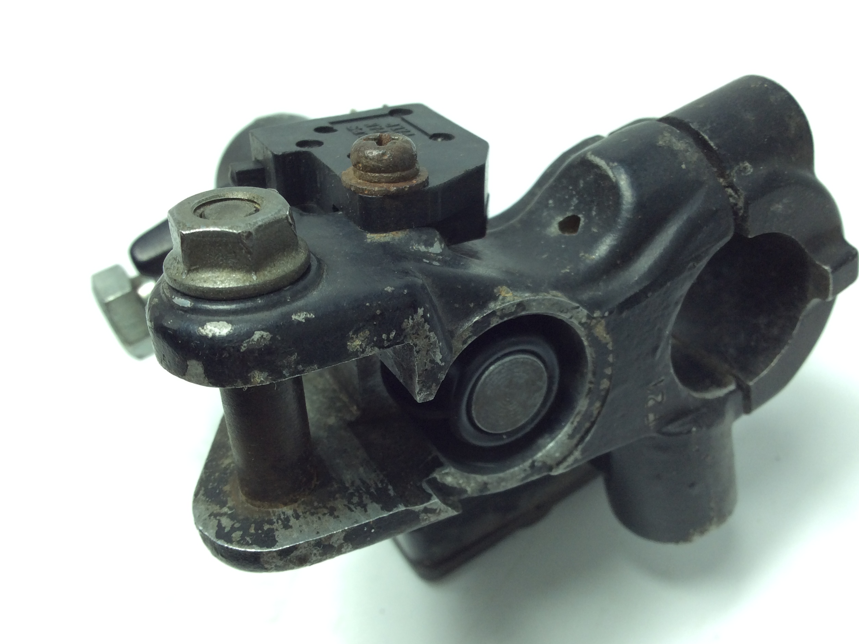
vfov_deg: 42.9
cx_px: 438
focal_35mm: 33
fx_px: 819
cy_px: 329
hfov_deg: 55.4
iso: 32
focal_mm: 3.3
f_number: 2.4
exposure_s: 1/175
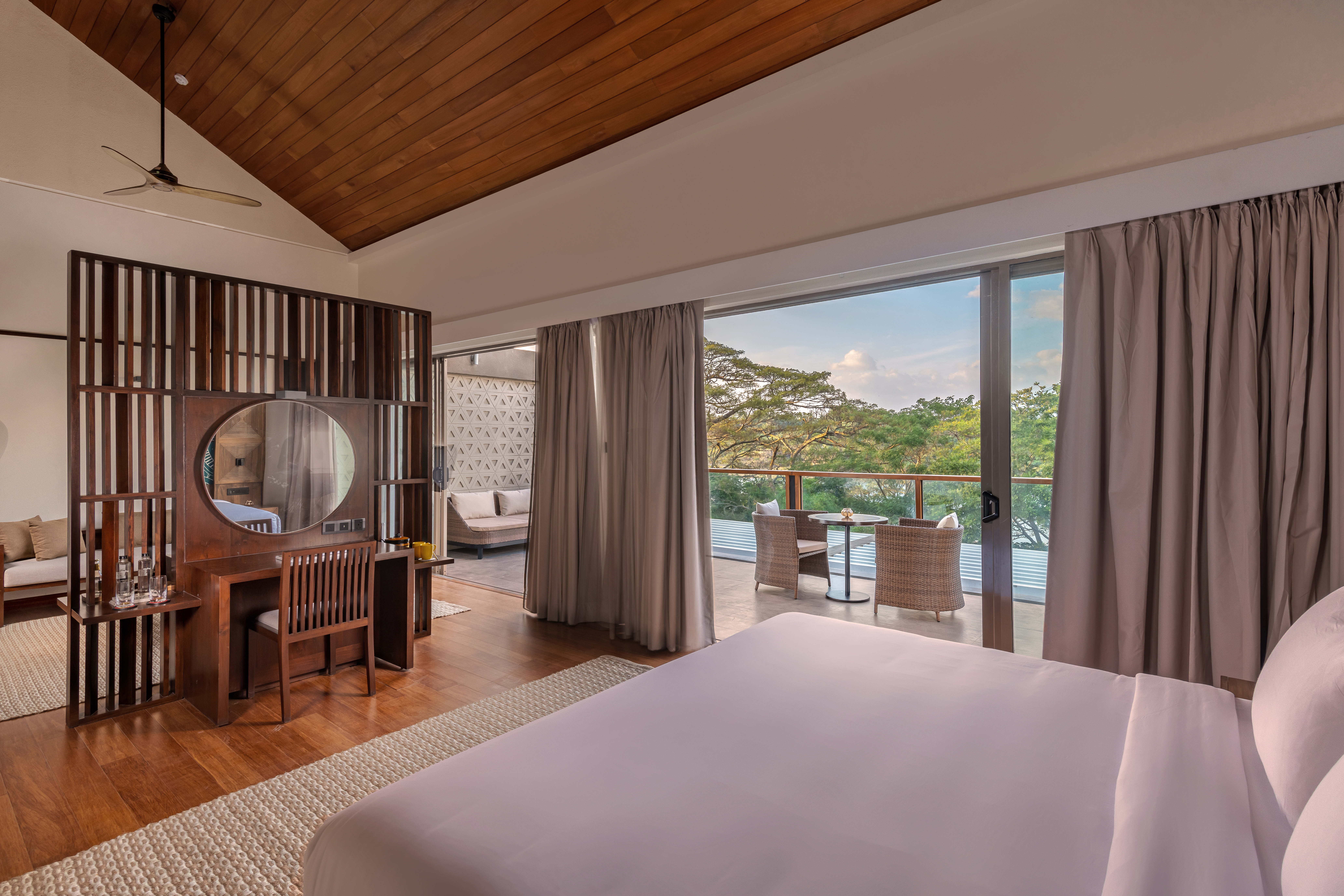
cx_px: 672
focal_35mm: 16
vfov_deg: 73.7
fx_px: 597
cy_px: 448
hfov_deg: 96.7
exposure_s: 1/8
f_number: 13
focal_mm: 16
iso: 200
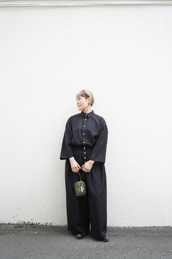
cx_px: 86
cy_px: 130
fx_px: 215
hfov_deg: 43.5
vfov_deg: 62.0
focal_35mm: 30
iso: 640
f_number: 5.6
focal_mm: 30
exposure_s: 1/400
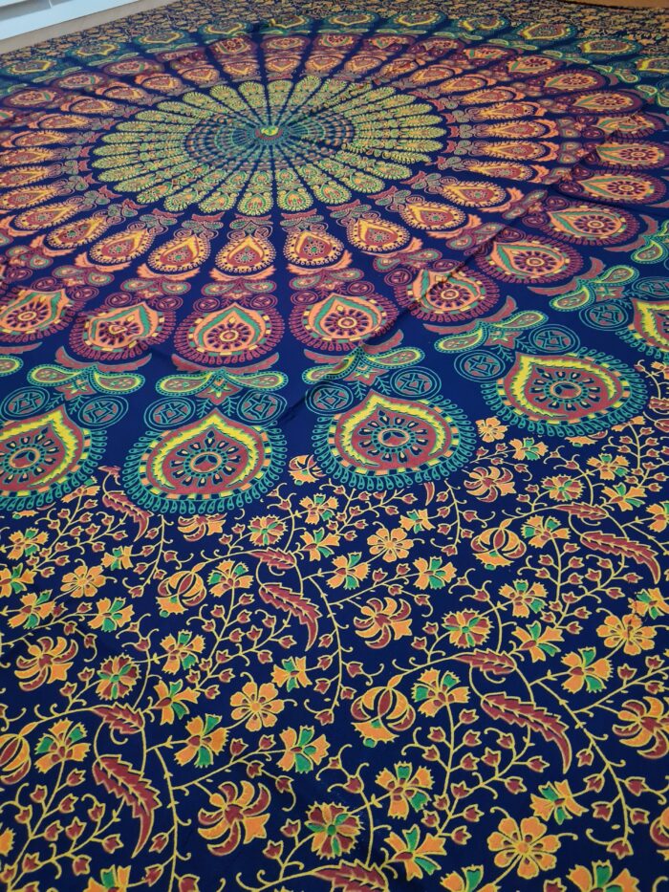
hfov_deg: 53.1
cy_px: 446
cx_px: 334
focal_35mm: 26
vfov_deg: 67.3
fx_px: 670
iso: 640
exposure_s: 1/30
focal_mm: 5.4
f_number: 1.8
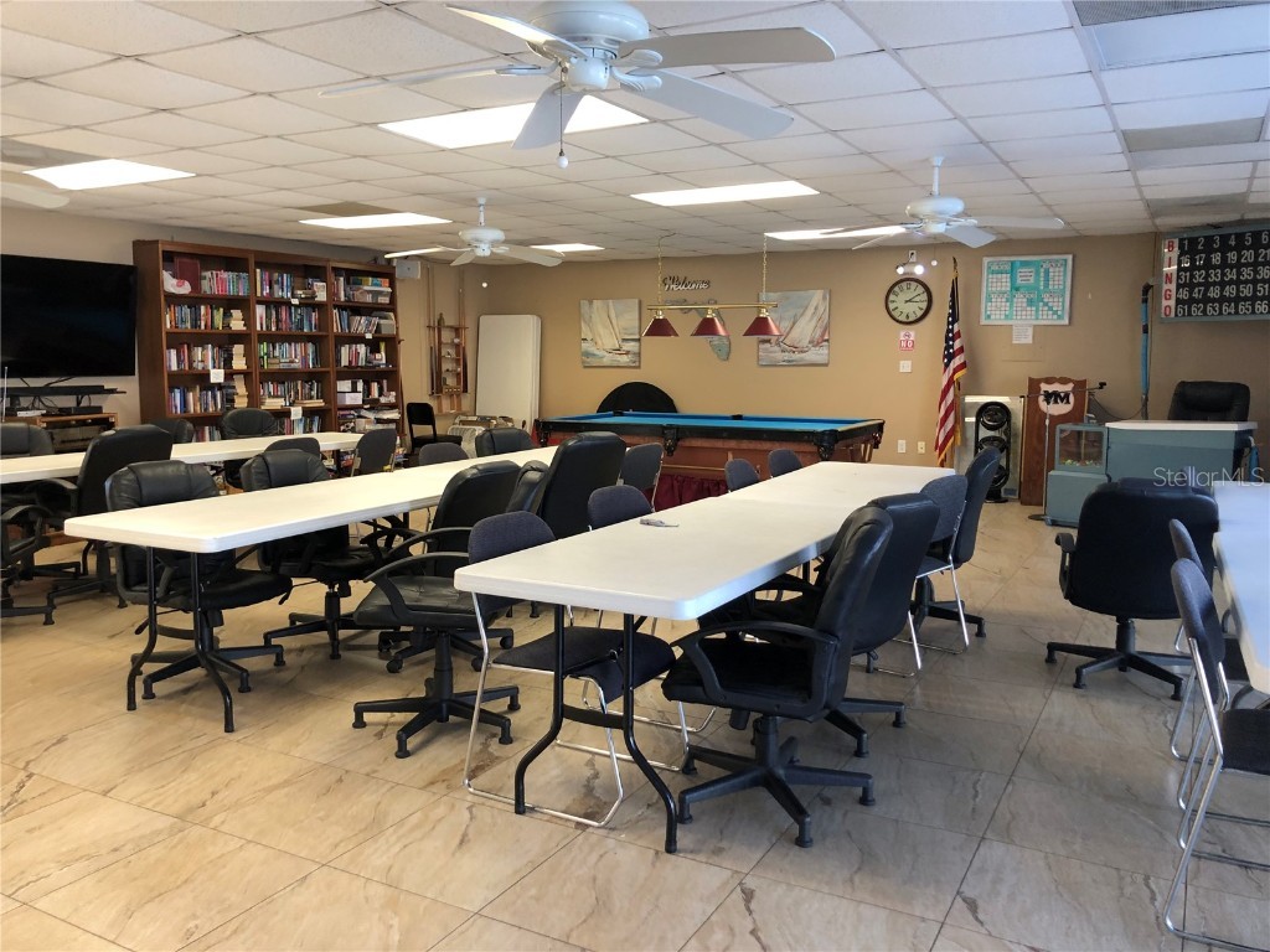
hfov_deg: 63.4
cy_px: 476
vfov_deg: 49.7
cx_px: 635
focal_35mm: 28
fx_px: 1027
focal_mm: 3.99
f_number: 1.8
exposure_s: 1/30
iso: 40
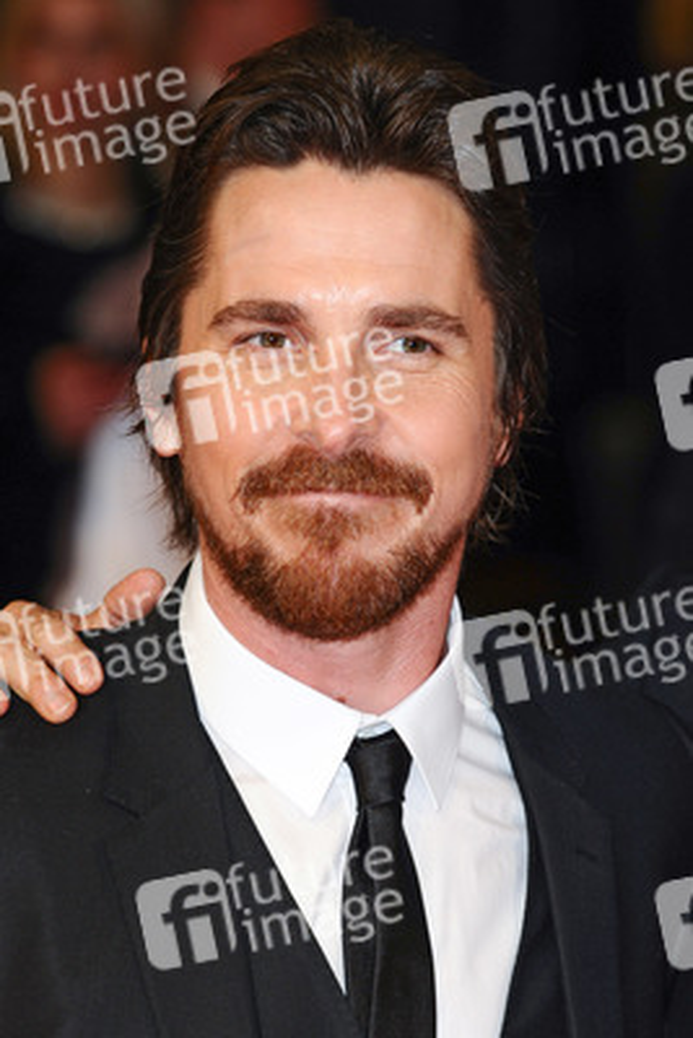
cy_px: 519
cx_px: 346
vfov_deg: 10.2
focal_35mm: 202
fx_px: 5842
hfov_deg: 6.8
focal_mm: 135
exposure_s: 1/250
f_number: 4.5
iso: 320
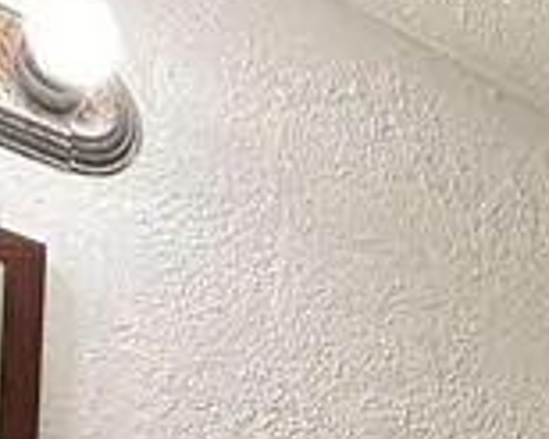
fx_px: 1478
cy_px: 1146
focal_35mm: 91
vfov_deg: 12.2
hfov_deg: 18.4
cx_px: 848
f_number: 2.2
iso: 160
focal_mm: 2.22
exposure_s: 1/120
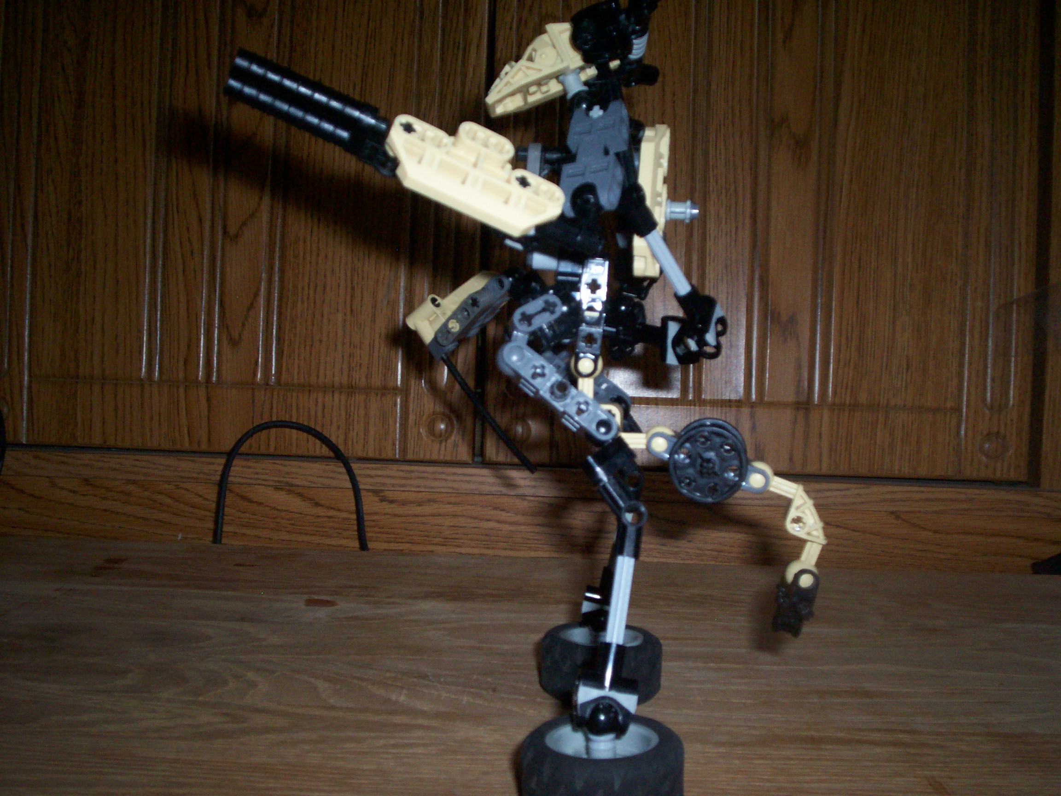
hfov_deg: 51.4
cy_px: 398
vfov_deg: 39.7
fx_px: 1103
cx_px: 530
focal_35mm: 36
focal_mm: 5.9
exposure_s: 1/64
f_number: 4.5
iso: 140
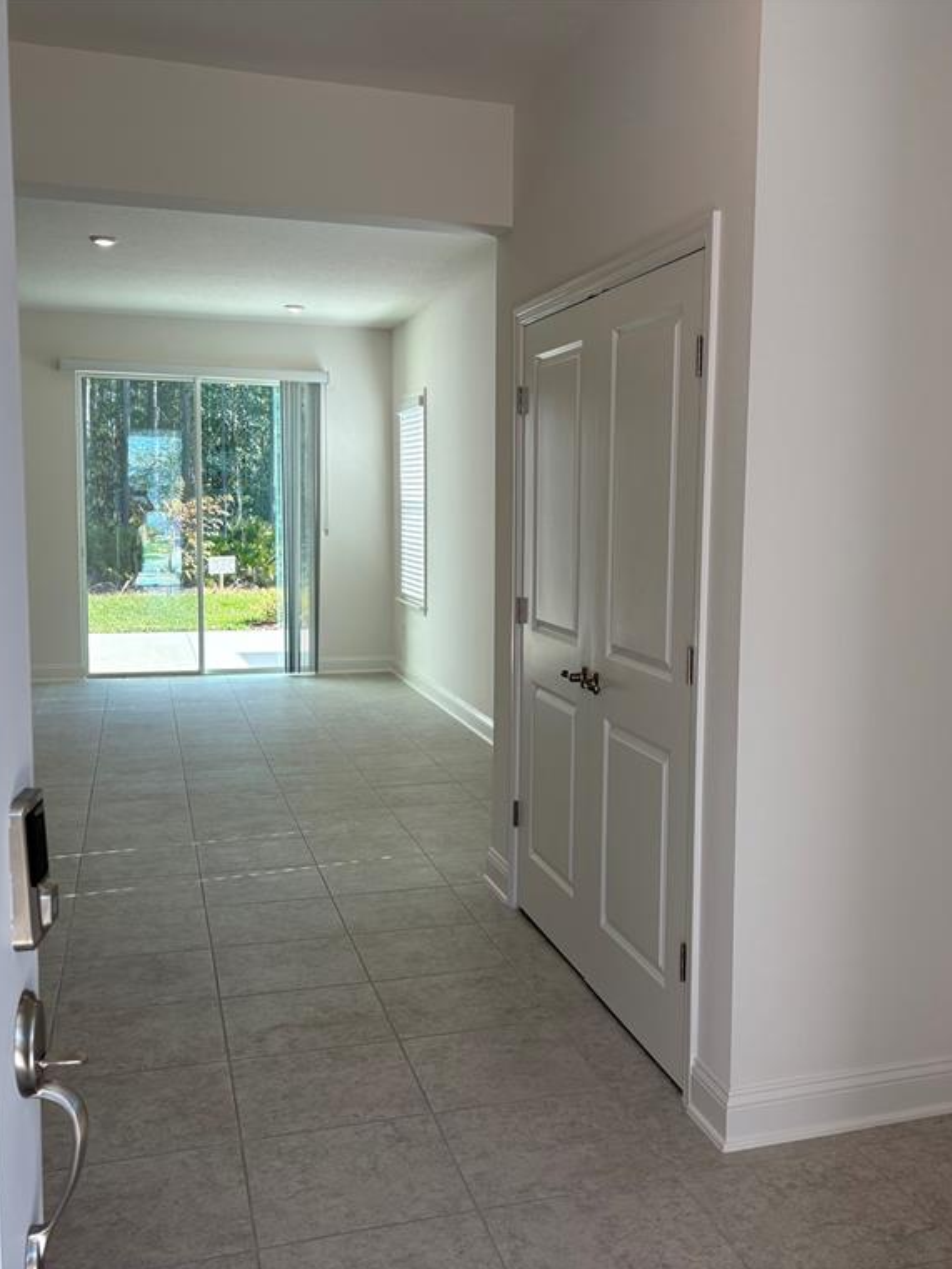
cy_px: 634
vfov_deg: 52.6
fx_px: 1283
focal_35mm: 35
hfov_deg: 40.4
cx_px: 595
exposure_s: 1/419
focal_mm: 5.96
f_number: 1.6
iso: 64
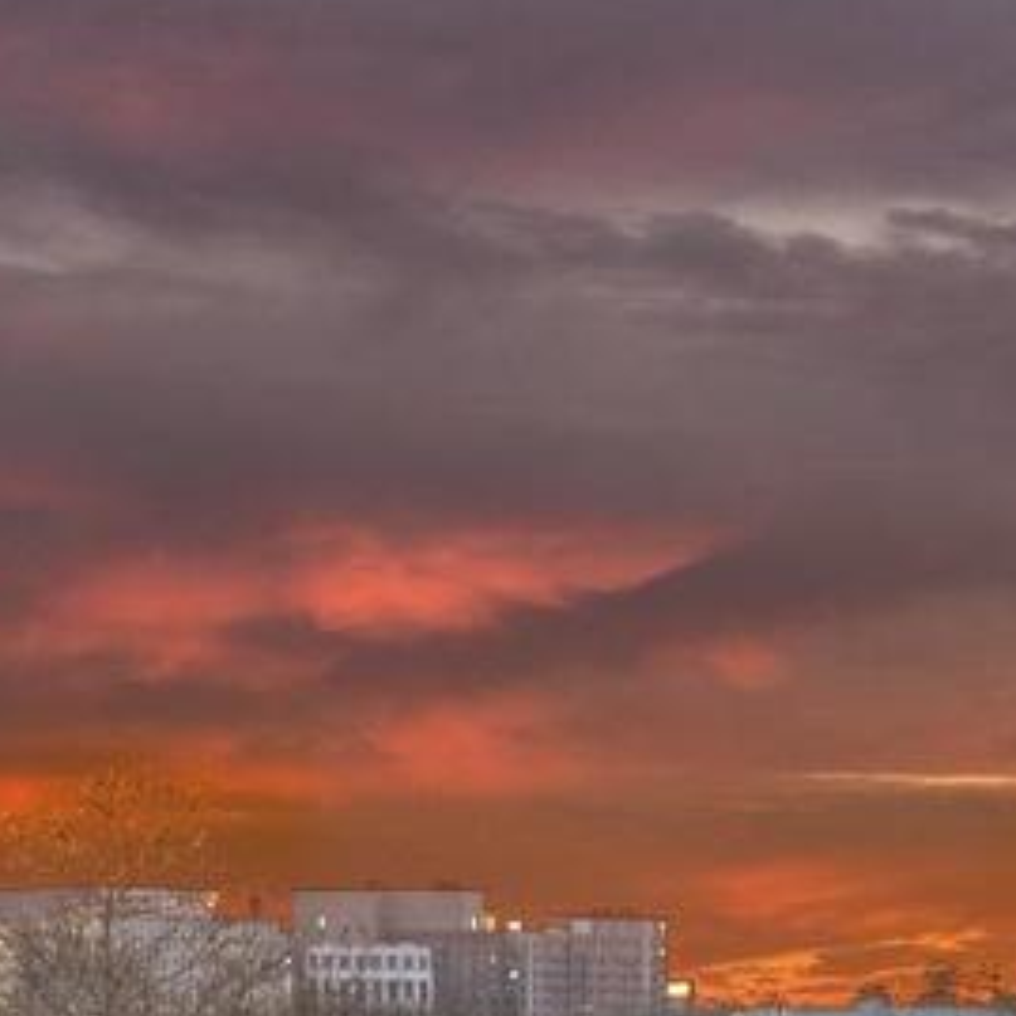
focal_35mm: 319
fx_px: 10593
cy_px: 572
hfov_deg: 5.5
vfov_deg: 5.5
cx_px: 956
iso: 640
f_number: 6.3
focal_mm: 70
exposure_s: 1/25
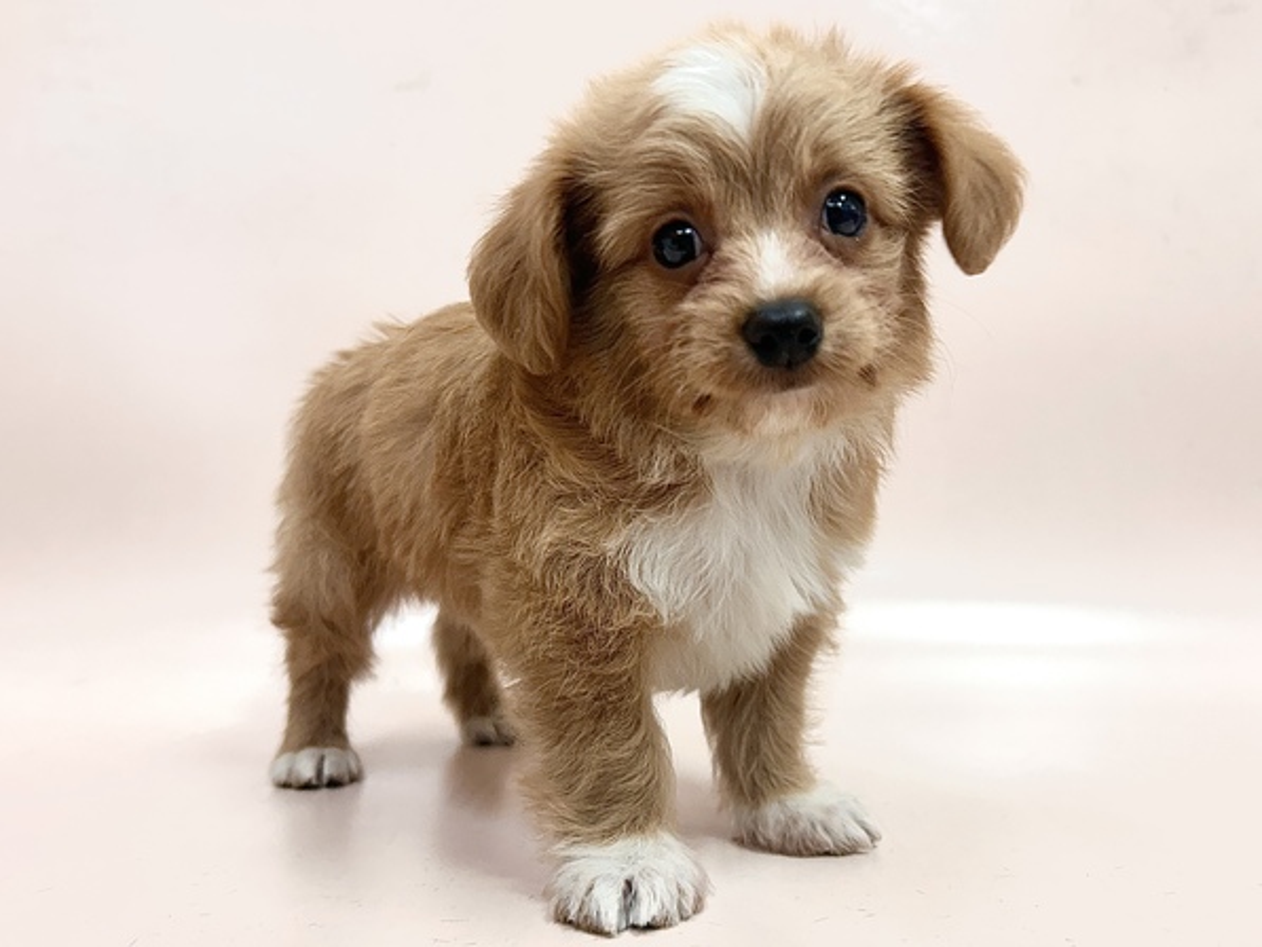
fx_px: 948
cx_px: 631
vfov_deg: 53.1
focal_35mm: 26
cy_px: 474
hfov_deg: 67.3
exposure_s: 1/100
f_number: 1.5
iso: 100
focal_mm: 5.7
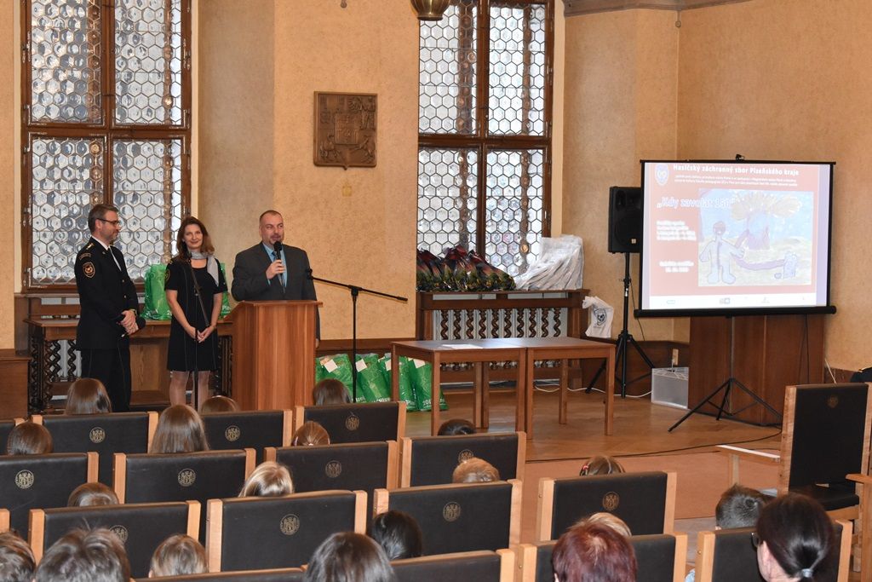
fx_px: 1998
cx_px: 436
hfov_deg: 24.6
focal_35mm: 82
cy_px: 291
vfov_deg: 16.6
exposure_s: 1/100
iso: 2500
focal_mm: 55
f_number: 5.6
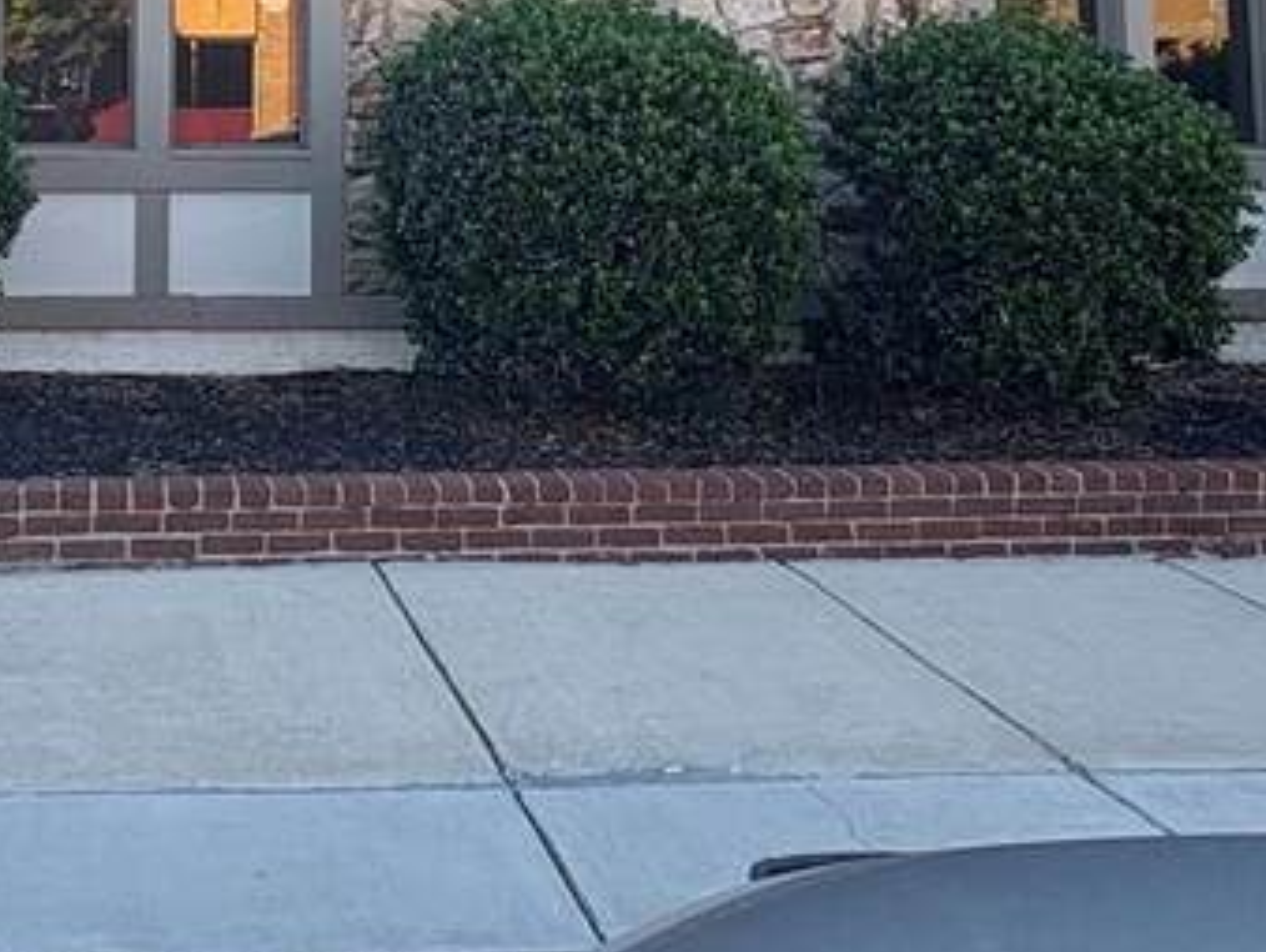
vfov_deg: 25.5
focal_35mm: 53
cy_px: -97
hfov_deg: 35.2
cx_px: 281
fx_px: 1940
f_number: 2.2
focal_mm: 2.22
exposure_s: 1/344
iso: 64
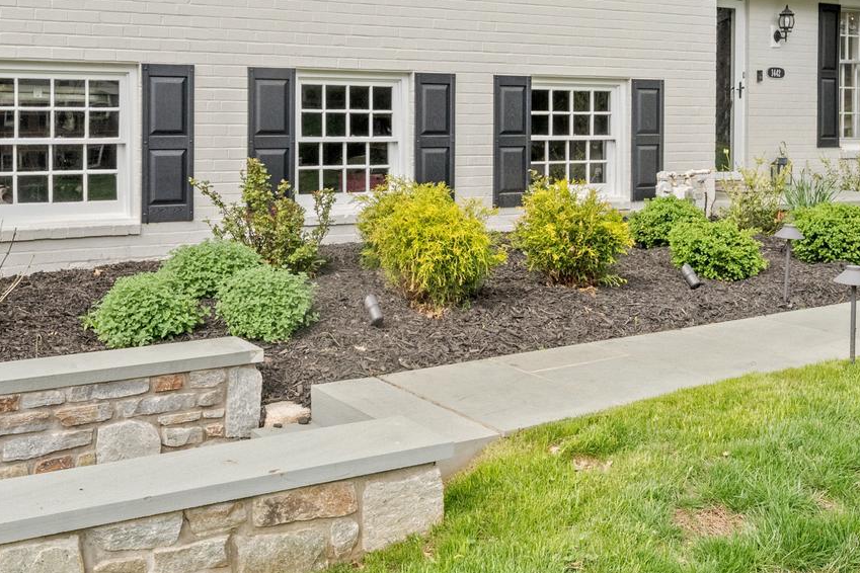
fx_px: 1008
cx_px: 336
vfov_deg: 31.0
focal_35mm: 42
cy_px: 120
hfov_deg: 45.9
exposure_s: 1/800
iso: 1250
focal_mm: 17.5
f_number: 5.6
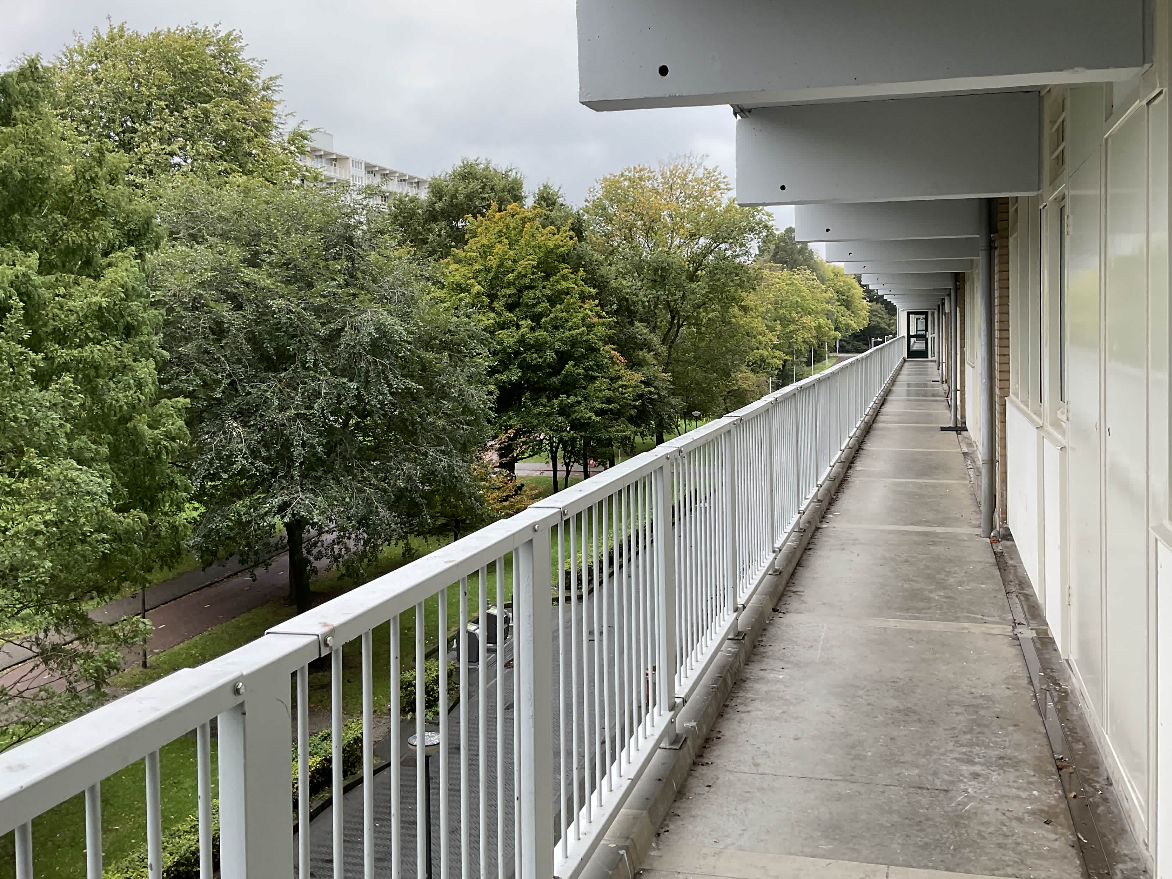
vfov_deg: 40.5
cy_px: 358
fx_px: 1185
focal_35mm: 35
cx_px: 652
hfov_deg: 52.5
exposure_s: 1/121
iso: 16
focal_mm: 3
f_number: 1.8
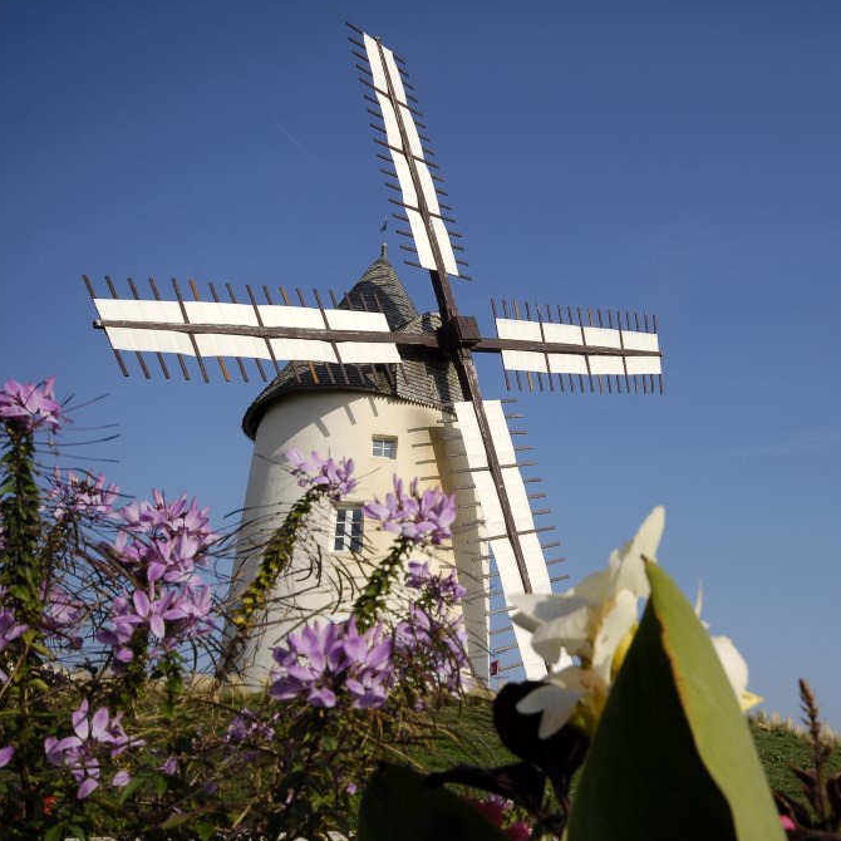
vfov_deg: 42.8
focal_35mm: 39
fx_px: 1072
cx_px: 589
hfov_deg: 42.0
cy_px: 414
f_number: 9
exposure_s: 1/500
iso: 200
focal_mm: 20
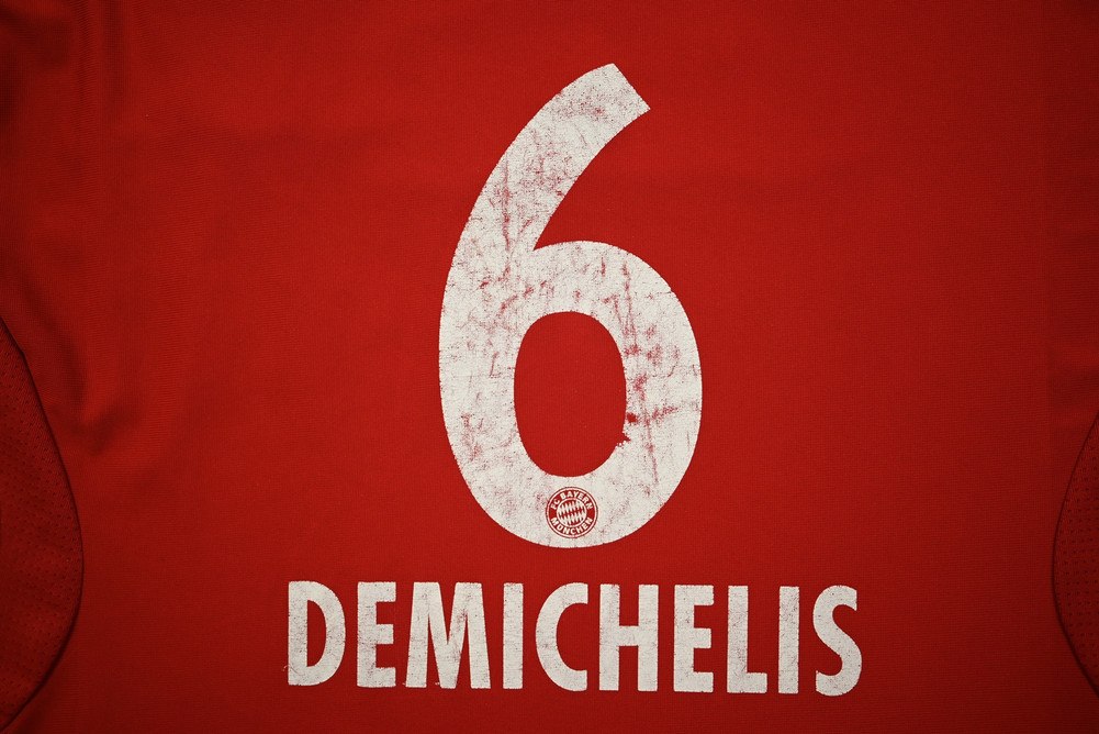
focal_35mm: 32
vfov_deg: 41.1
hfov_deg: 58.7
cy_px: 367
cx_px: 550
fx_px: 977
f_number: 4.8
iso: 200
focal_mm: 32
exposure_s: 1/125
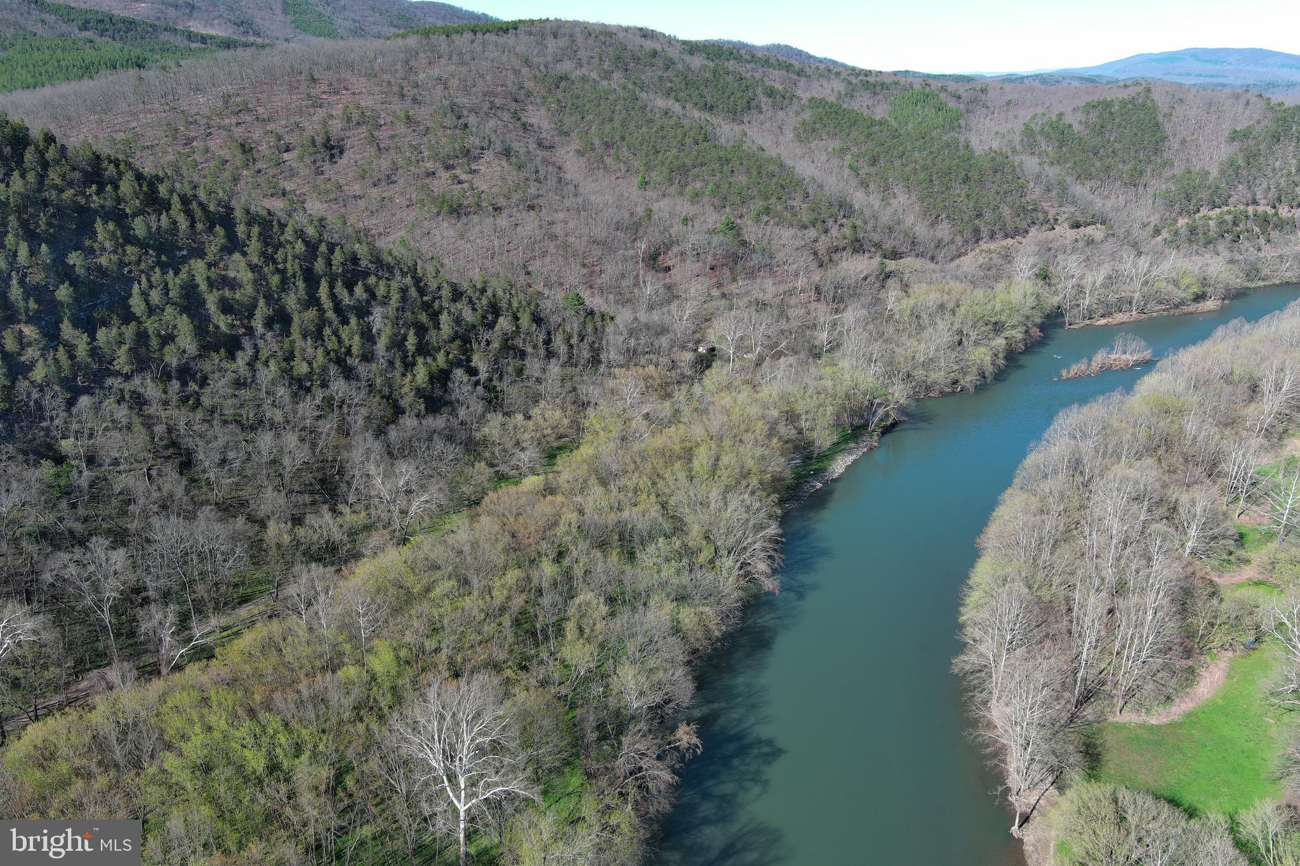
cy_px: 433
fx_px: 1047
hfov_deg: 63.7
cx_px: 650
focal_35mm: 29
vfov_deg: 45.0
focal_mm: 10.57
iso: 100
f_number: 2.8
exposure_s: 1/646
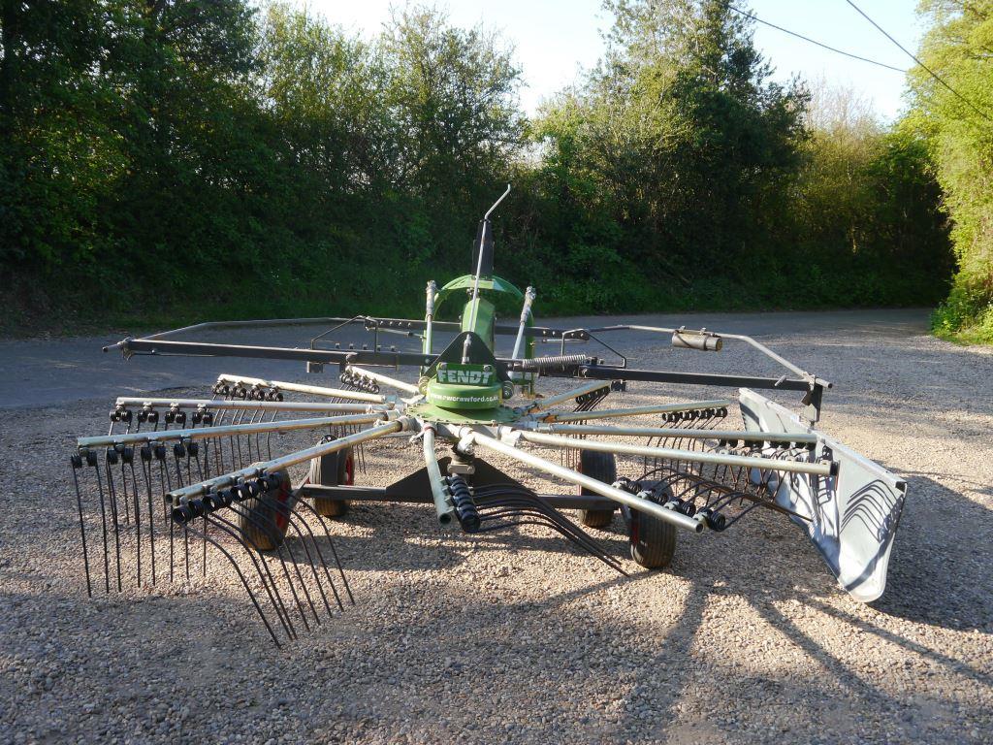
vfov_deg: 44.2
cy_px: 372
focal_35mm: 32
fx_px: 918
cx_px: 496
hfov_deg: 56.8
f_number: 5.6
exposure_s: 1/200
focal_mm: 16
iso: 160
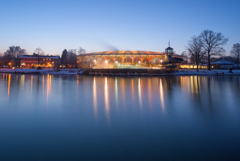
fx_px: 147
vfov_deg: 57.3
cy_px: 80
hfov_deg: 78.6
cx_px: 120
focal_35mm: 22
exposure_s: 30
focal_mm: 22
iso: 200
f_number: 13
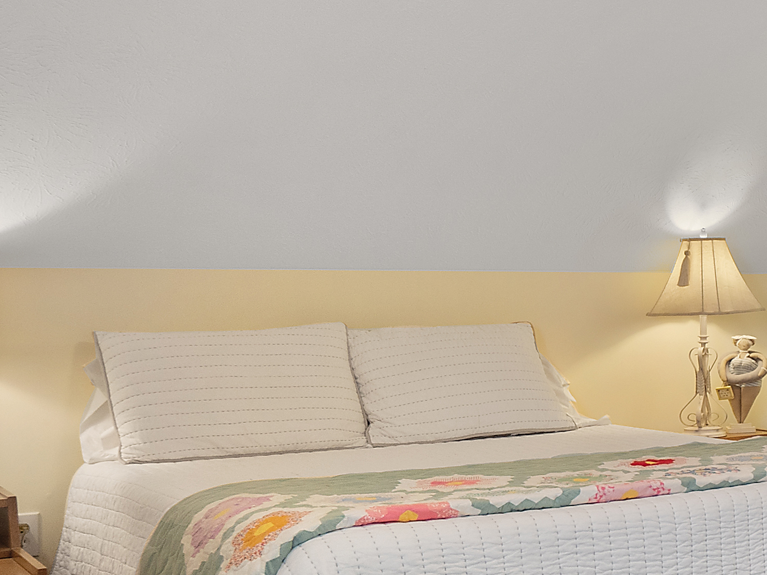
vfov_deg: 26.0
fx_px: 1241
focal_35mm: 56
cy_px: 205
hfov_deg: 25.3
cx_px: 1174
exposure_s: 1/10
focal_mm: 8
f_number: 5.6
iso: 200
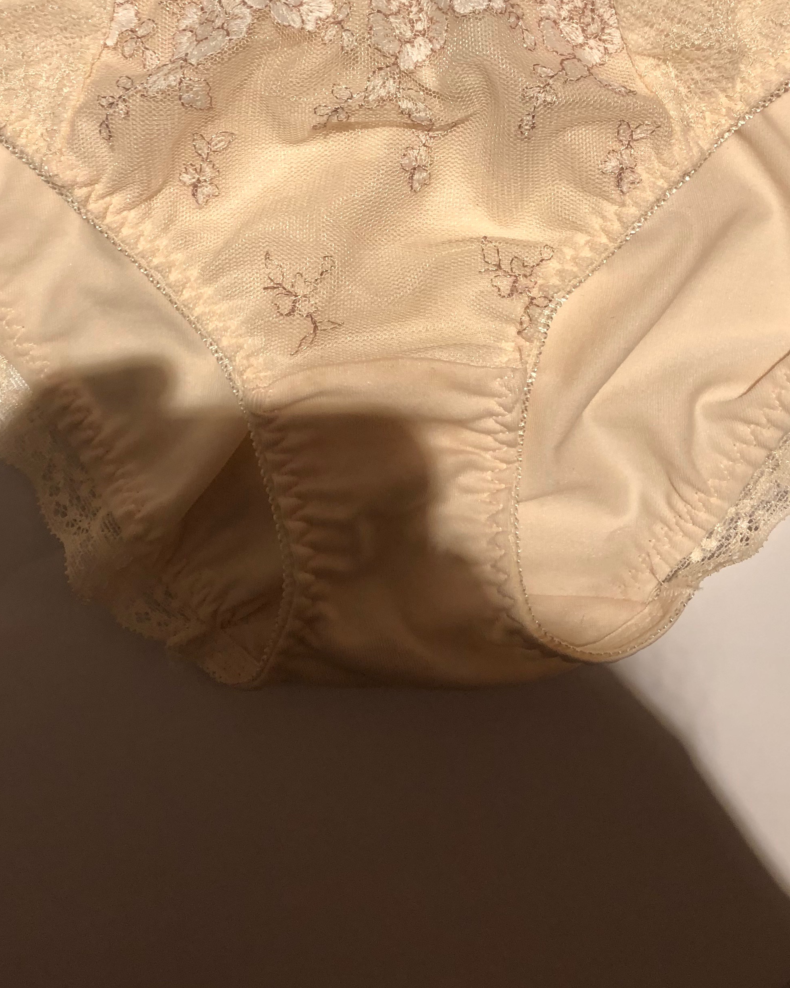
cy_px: 231
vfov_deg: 39.9
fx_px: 1315
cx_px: 375
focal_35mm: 45
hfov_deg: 33.4
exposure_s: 1/40
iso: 25
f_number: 1.8
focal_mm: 3.99
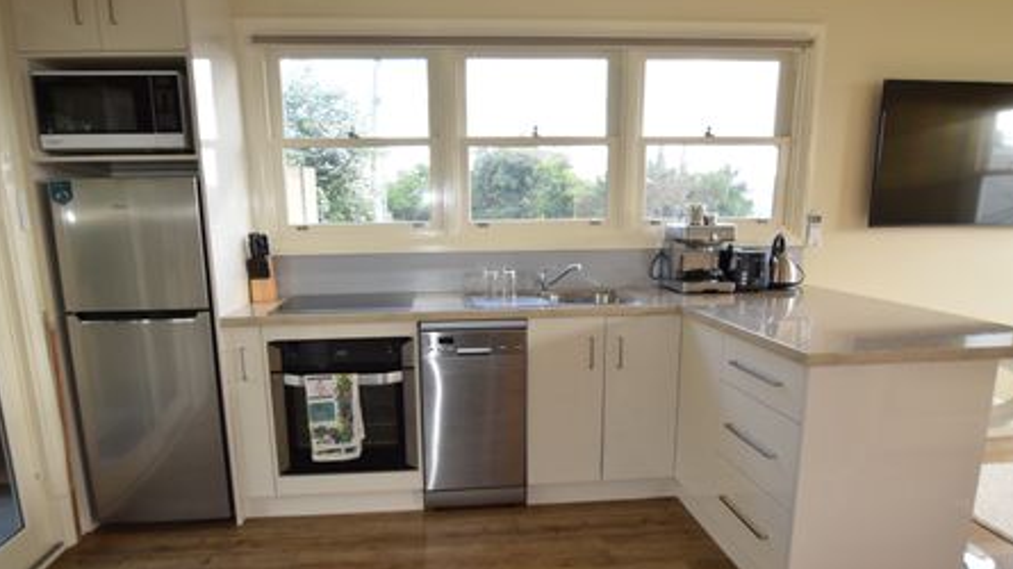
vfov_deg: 52.2
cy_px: 327
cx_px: 489
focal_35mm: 22
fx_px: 579
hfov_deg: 82.4
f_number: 5
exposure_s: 1/100
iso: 800
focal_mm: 13
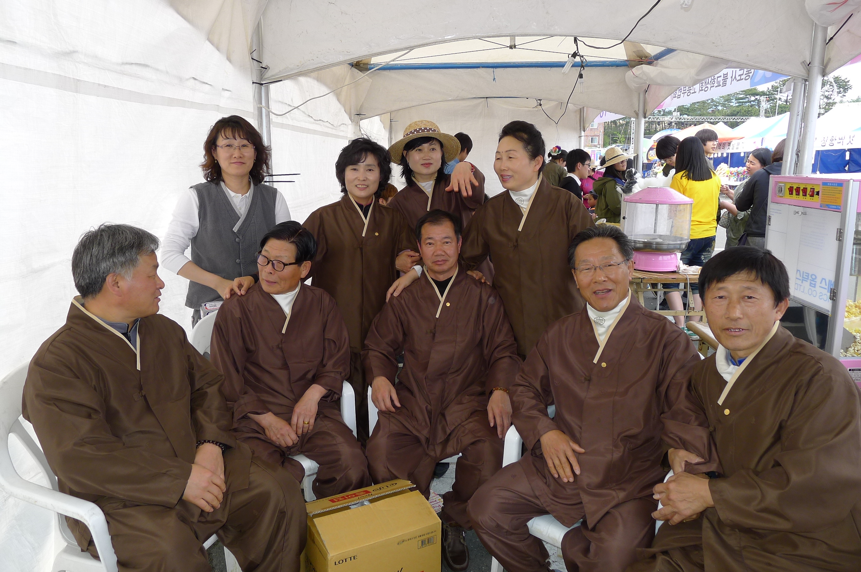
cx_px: 430
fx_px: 573
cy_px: 286
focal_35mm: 24
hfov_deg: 73.8
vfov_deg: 53.0
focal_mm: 5.1
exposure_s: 1/200
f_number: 2.8
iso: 100
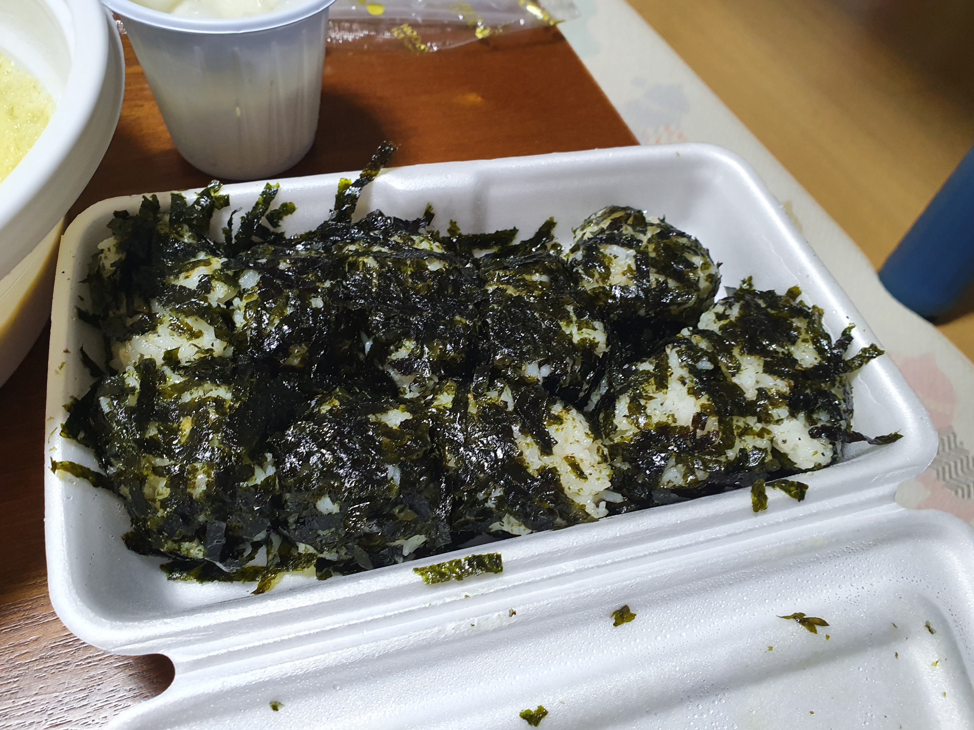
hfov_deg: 67.3
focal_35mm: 26
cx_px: 487
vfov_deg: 53.1
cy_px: 365
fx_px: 732
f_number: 2.4
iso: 200
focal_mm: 4.32
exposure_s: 1/40
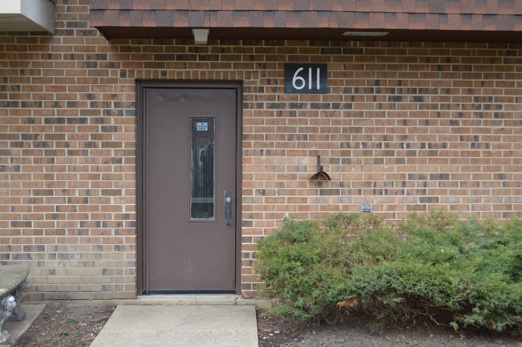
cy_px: 174
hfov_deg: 41.1
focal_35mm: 48
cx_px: 261
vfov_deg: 28.0
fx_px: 695
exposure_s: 1/125
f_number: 5.6
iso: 200
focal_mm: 32
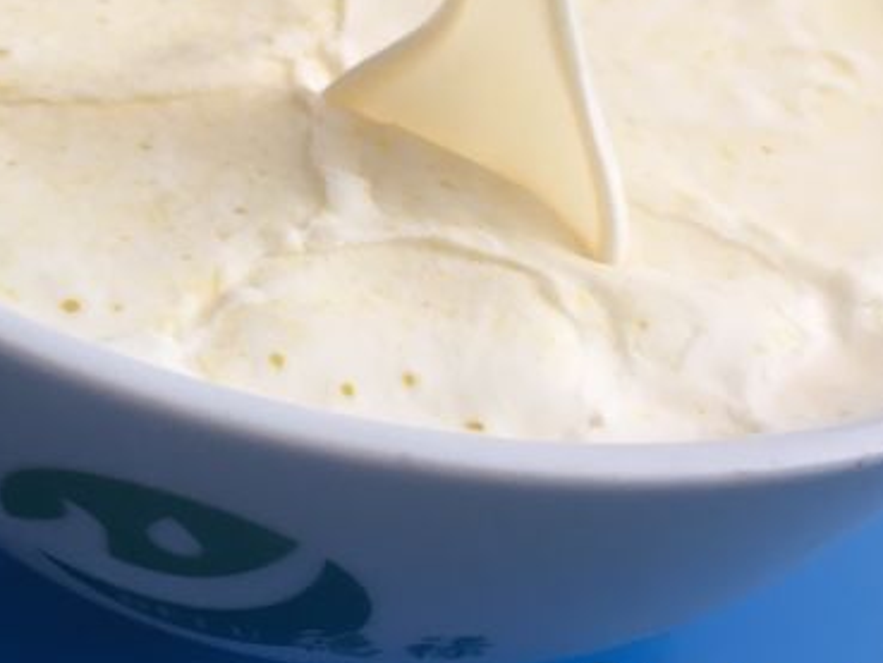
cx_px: 321
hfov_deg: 34.7
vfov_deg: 26.4
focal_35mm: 55
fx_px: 1403
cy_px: 219
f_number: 2.2
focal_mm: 4.15
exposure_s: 1/33
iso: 25
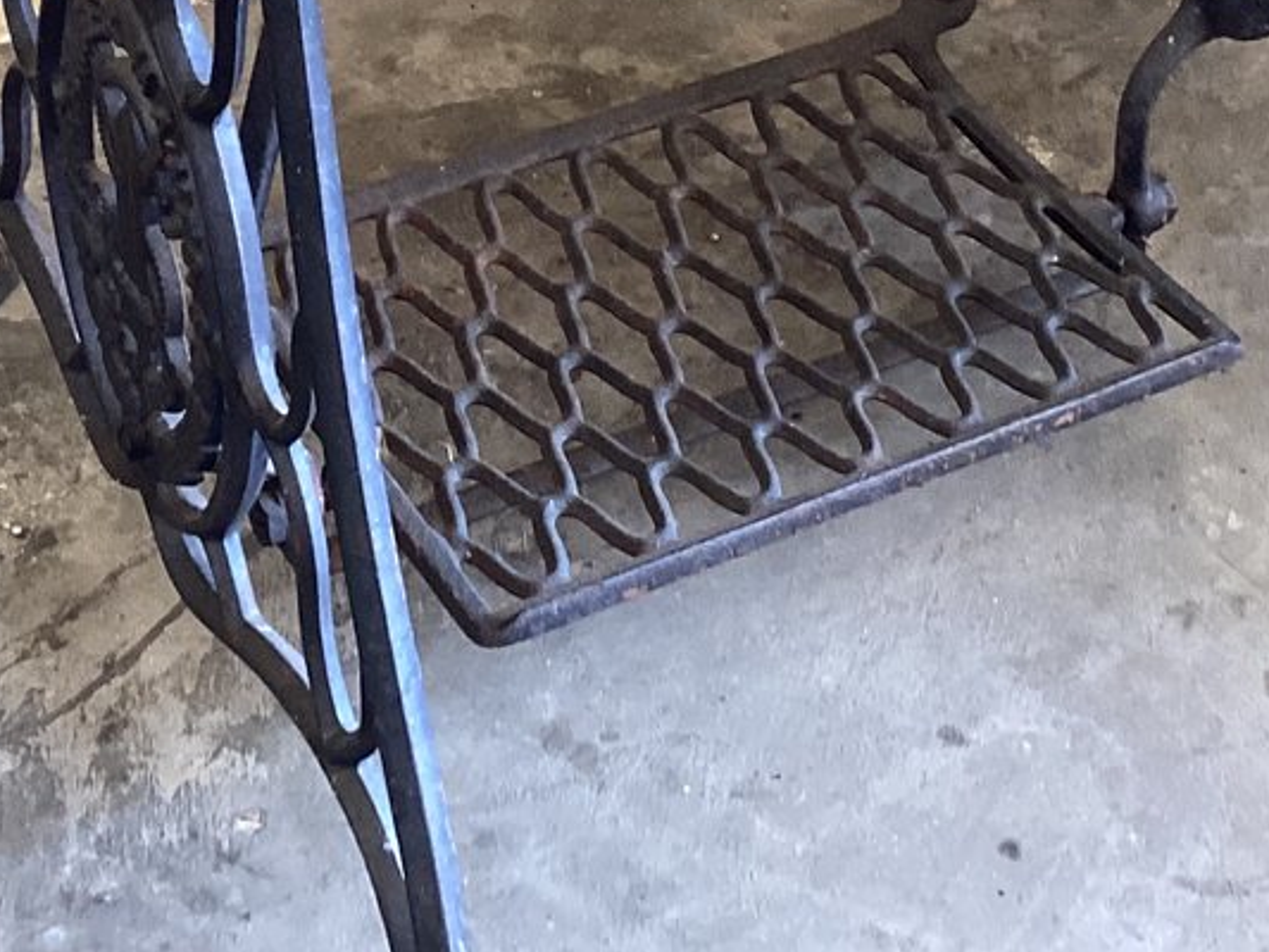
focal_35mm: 88
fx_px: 3227
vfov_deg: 16.2
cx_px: 680
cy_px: -168
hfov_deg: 22.2
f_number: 2.4
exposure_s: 1/60
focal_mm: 3.3
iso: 160
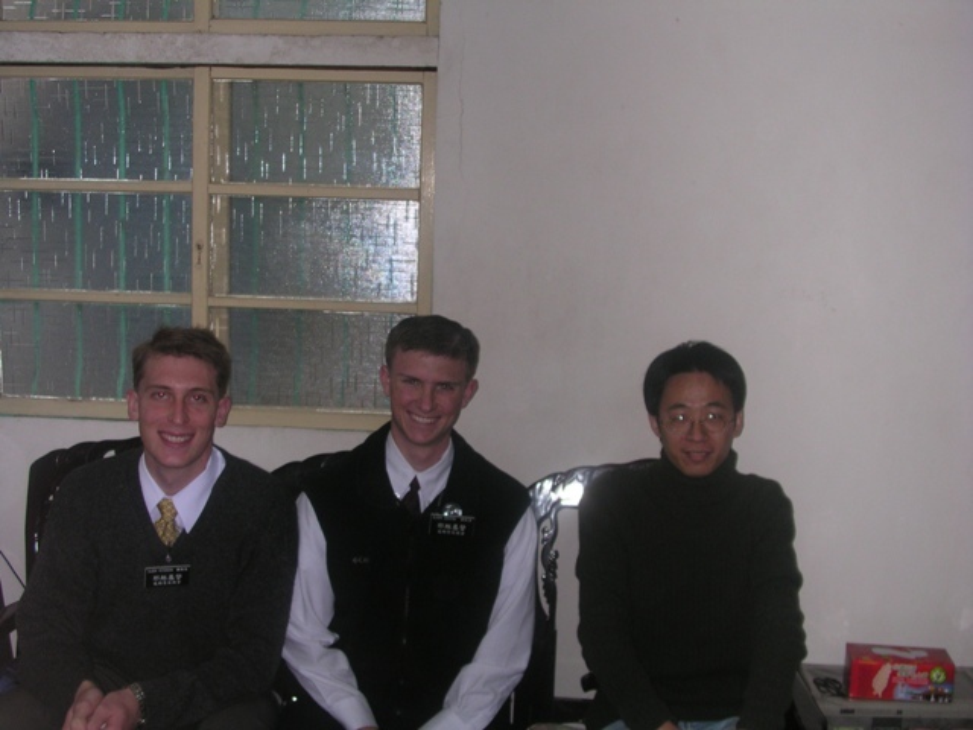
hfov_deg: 43.9
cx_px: 486
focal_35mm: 43
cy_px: 365
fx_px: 1209
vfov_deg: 33.6
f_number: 2.9
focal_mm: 6.6
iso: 102
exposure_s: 1/60
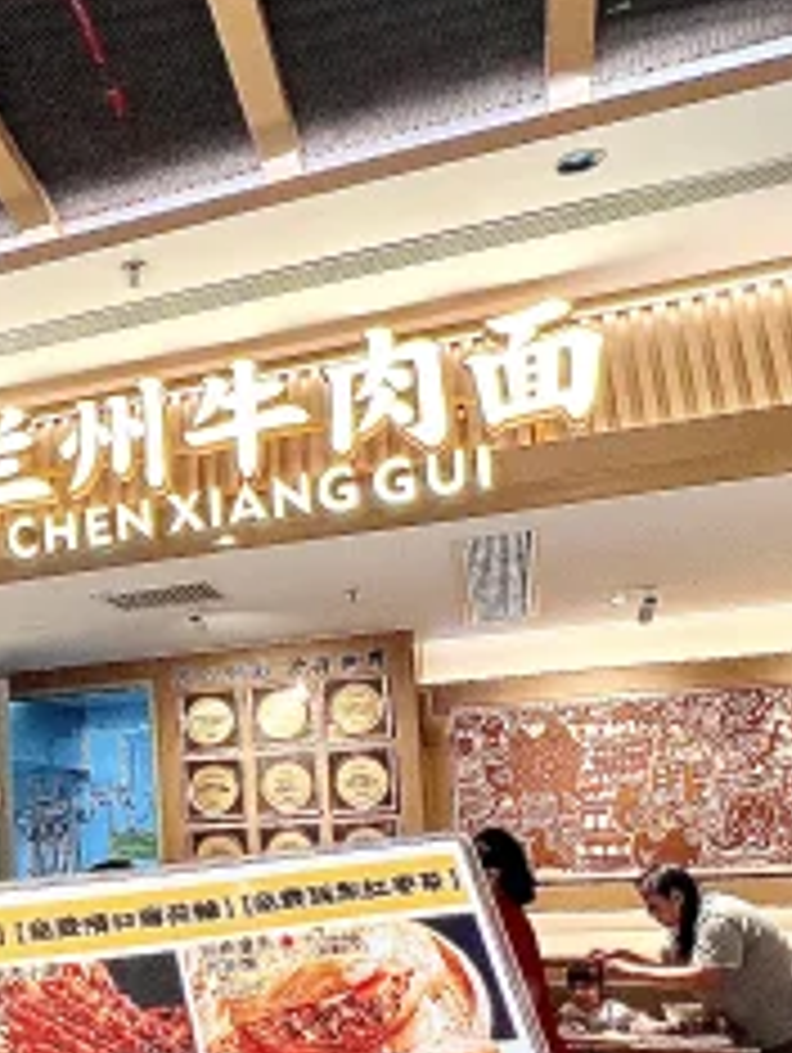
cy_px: 774
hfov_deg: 31.5
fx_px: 1218
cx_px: -99
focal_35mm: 40
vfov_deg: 45.3
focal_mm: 1.57
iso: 32
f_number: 1.8
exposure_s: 1/100
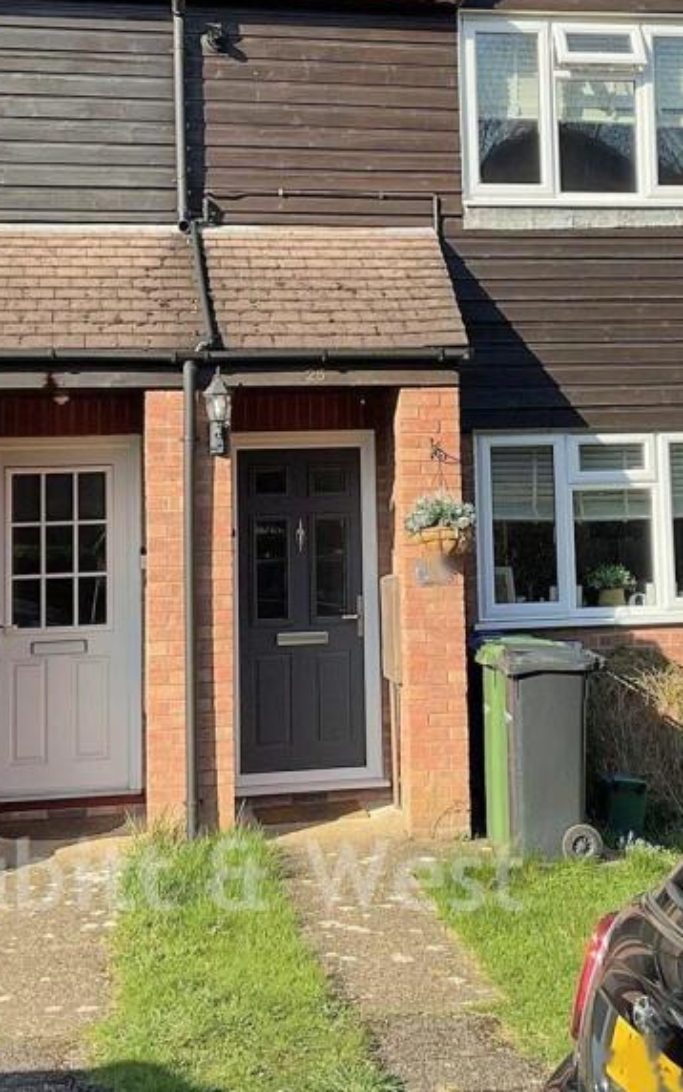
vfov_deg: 36.5
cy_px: 374
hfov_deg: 23.5
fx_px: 1636
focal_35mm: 55
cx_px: 431
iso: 16
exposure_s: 1/1055
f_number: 1.8
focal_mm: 3
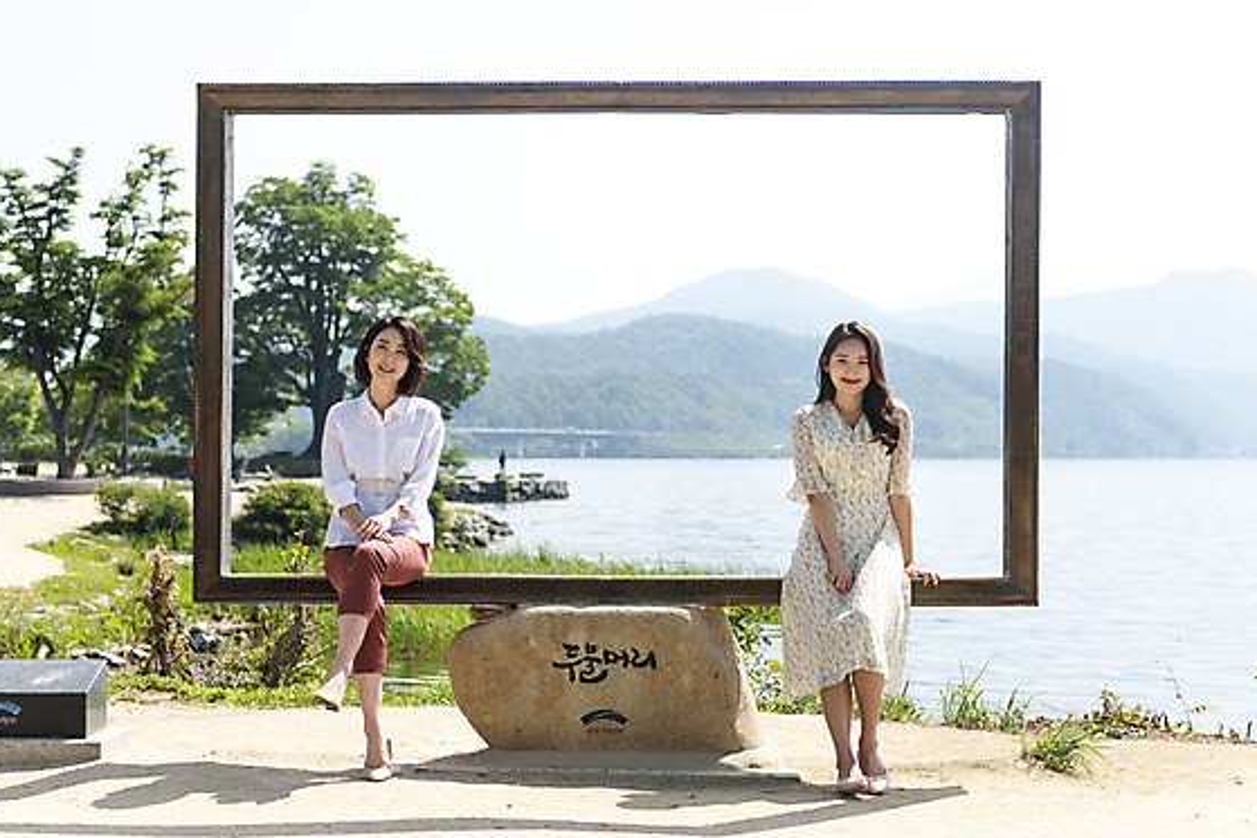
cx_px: 624
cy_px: 391
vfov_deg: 22.6
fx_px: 2095
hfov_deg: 33.4
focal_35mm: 60
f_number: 2.8
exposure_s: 1/3200
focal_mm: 56
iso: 100
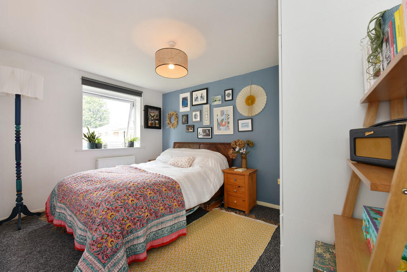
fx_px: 158
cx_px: 204
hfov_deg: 104.2
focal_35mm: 14
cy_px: 136
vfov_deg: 81.3
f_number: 10
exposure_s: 1/15
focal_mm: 14
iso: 250
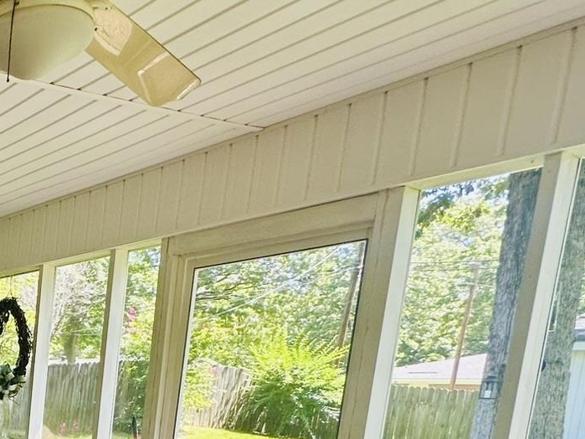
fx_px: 693
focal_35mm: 41
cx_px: -185
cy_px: 483
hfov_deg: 33.1
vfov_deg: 31.2
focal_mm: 2.22
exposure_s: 1/99
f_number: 2.2
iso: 80
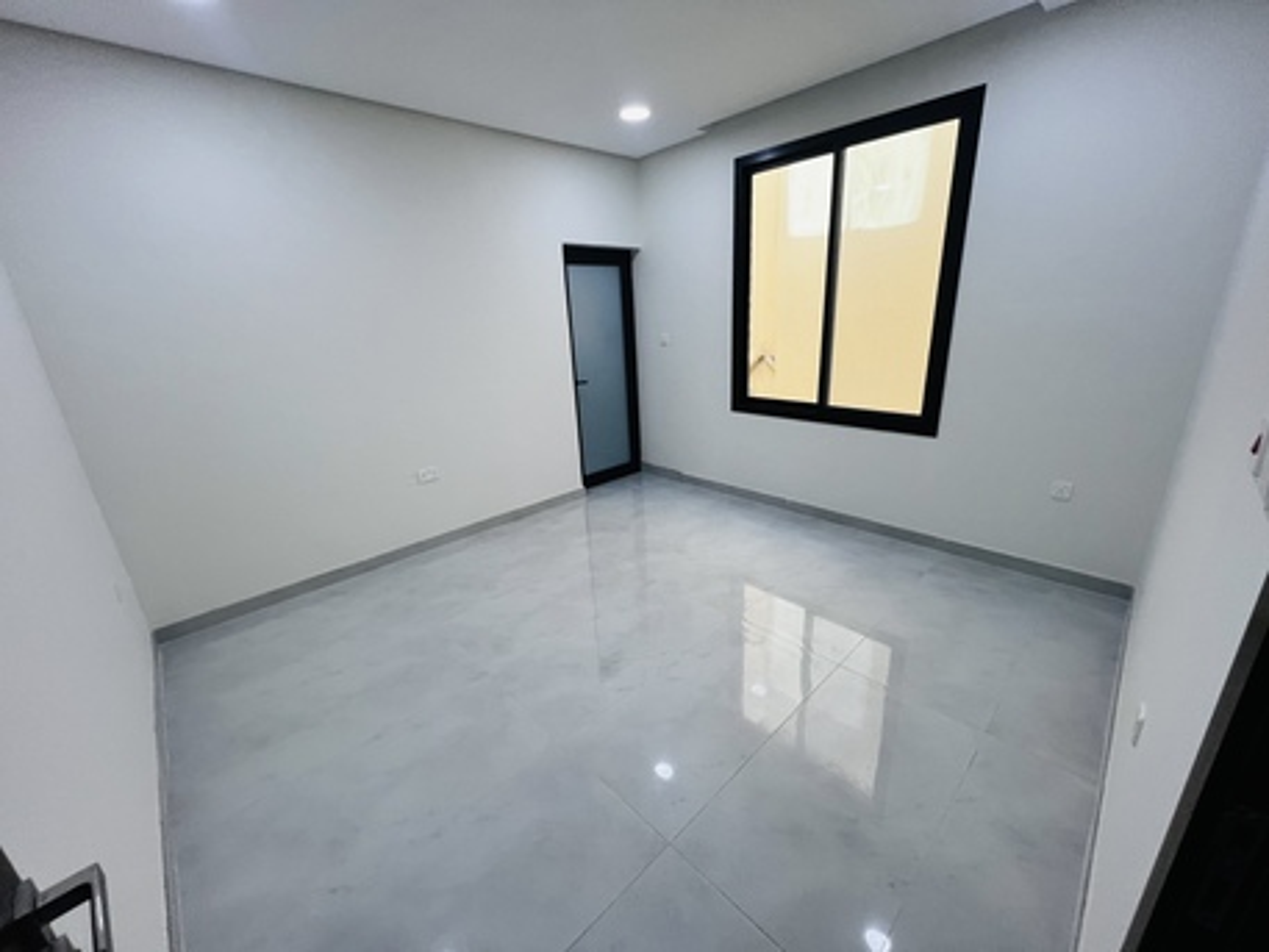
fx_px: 477
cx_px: 634
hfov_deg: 106.2
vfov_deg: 89.9
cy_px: 476
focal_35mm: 13
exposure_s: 1/100
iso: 80
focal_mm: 1.57
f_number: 1.8
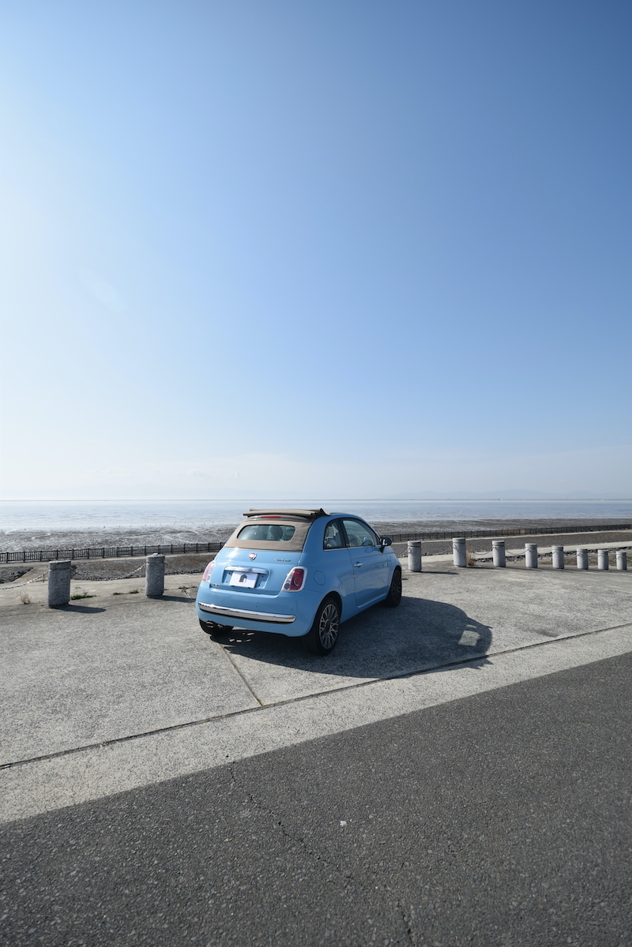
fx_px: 395
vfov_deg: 100.4
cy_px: 474
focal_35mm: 15
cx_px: 316
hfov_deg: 77.3
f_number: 4.5
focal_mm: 10
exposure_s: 1/1000
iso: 100
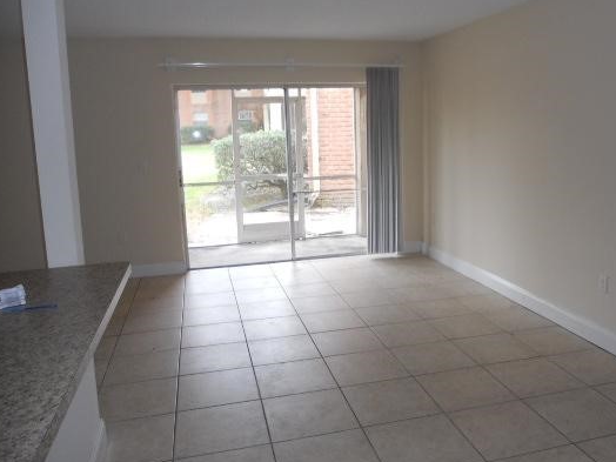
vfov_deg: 42.9
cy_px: 203
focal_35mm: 33
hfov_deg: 55.1
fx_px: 587
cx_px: 360
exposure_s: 1/30
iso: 125
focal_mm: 4.9
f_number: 3.2
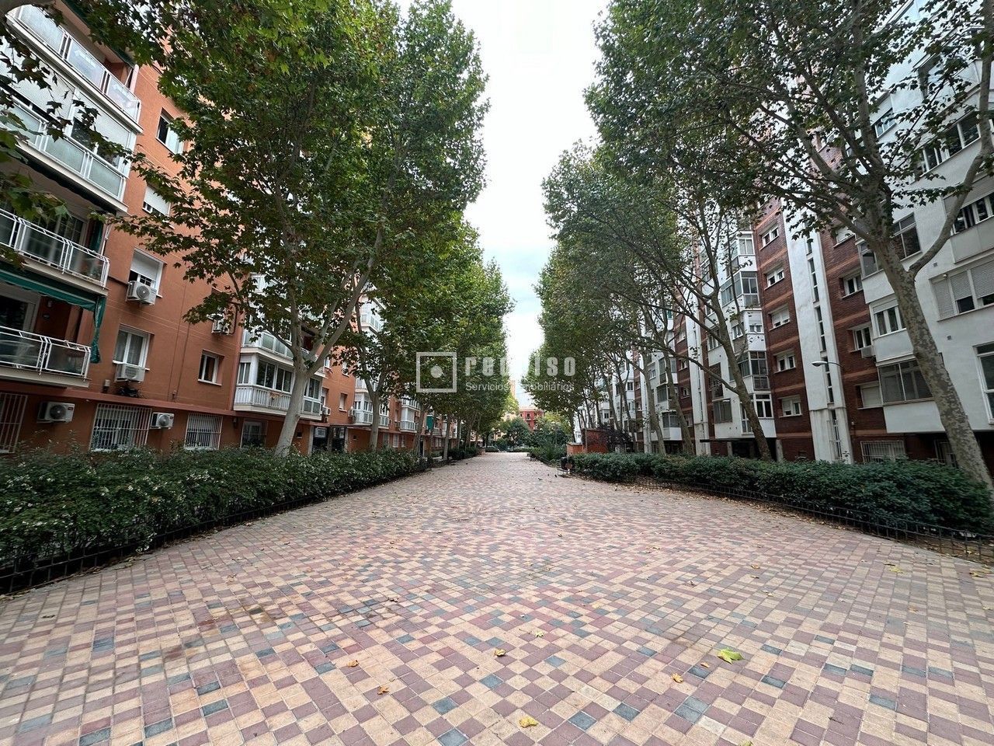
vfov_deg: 85.7
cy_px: 373
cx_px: 497
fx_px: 402
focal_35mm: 14
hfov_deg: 102.1
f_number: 2.2
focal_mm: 2.22
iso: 40
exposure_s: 1/202
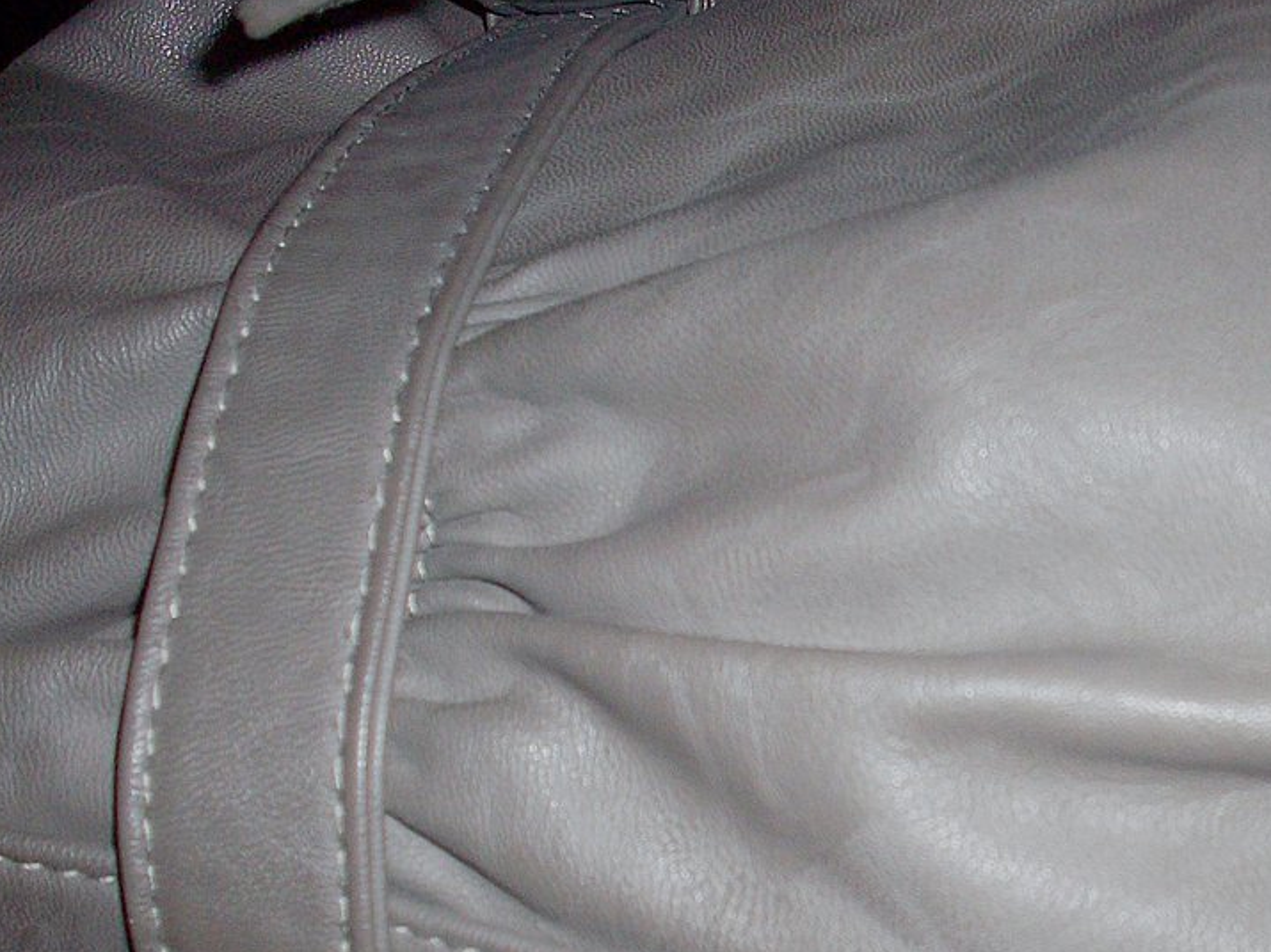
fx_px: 2533
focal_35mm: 69
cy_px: 767
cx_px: 1055
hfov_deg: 27.5
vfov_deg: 21.0
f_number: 2.8
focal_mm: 6.2
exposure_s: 1/64
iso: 80
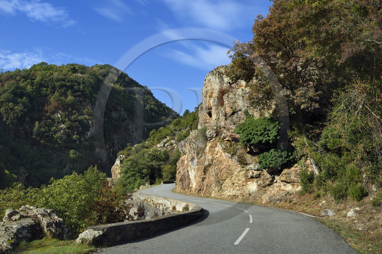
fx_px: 360
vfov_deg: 38.8
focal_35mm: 34
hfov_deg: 55.8
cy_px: 127
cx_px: 191
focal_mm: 34
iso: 200
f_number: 13
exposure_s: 1/200
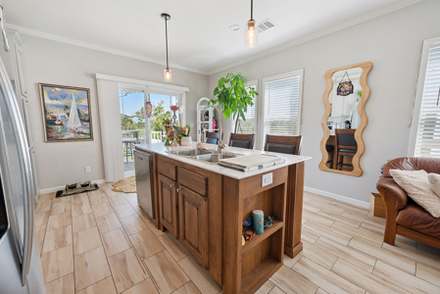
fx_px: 171
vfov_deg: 81.3
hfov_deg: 104.2
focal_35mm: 14
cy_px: 147
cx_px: 220
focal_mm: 14
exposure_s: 1/50
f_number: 8
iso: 320
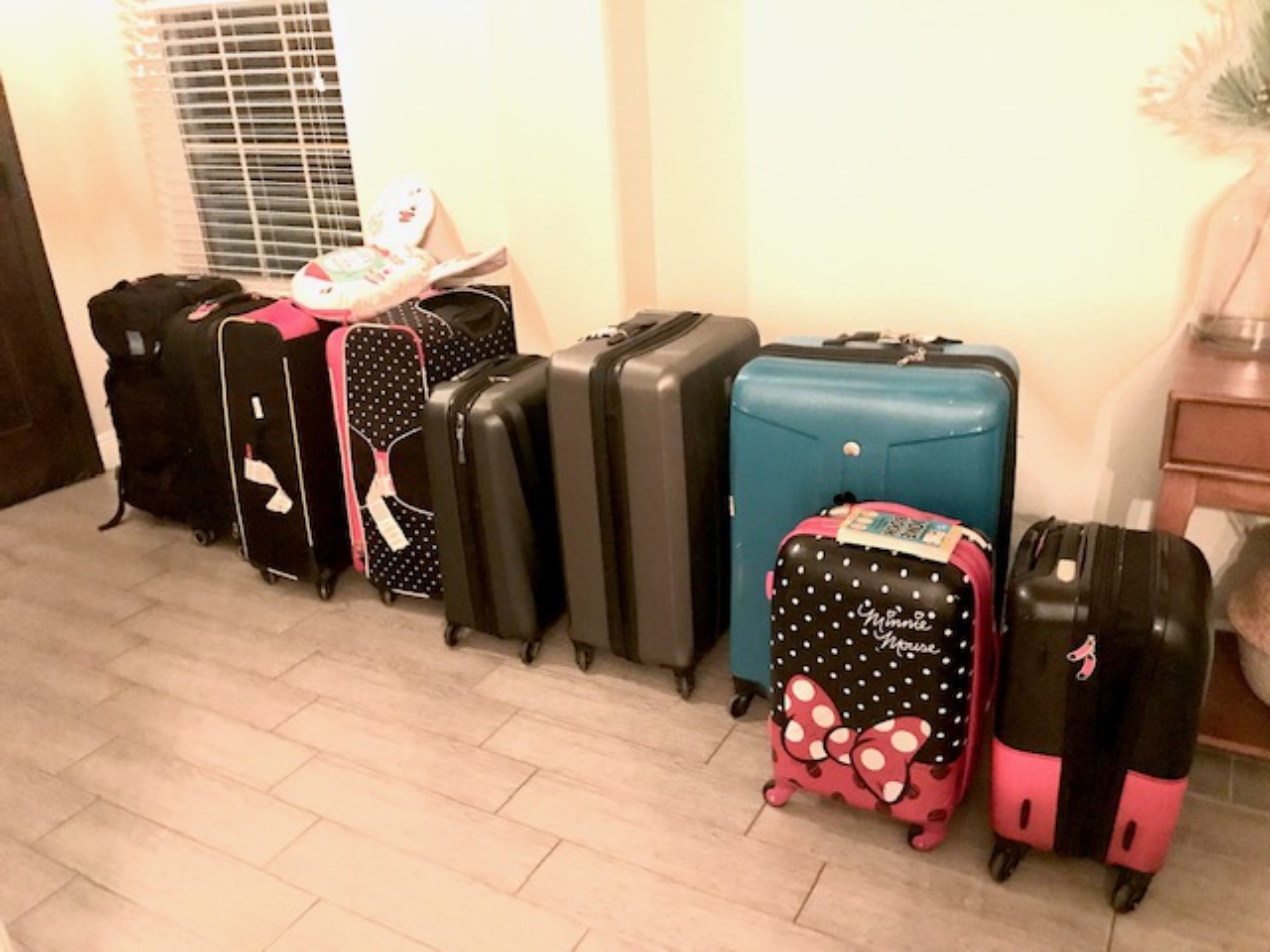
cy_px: 476
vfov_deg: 49.7
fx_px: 1027
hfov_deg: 63.4
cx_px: 635
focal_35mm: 28
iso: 125
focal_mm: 3.99
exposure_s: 1/4
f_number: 1.8
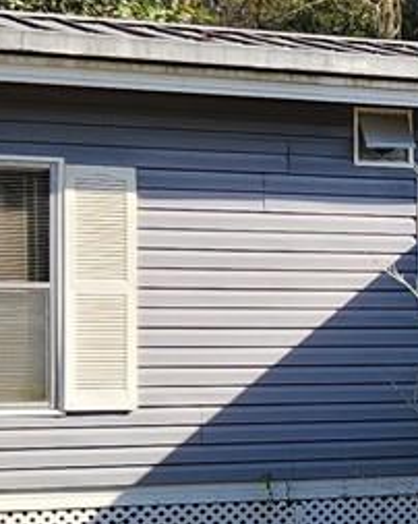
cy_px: 346
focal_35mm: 142
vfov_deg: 13.6
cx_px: 1043
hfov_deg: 9.5
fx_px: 2199
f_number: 1.8
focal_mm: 5.4
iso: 20
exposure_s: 1/809
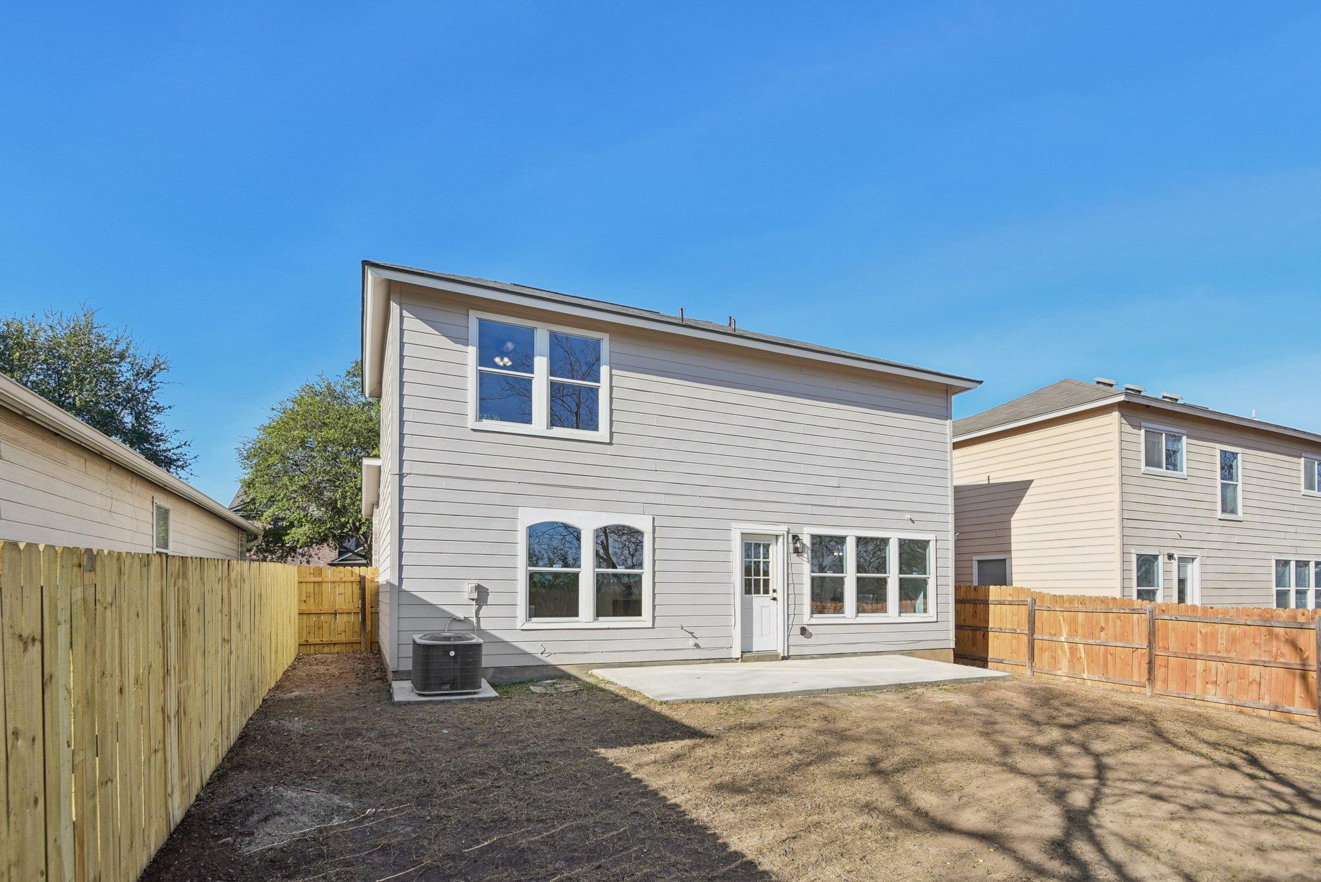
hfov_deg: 96.7
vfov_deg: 73.8
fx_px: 587
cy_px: 441
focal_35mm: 16
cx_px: 660
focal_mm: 16
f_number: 8
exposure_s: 1/500
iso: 400
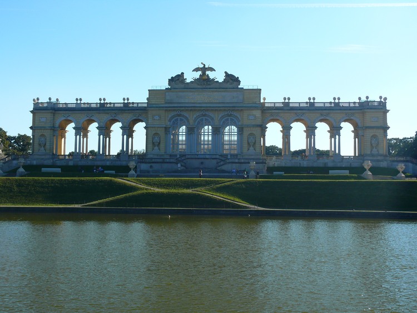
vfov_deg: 32.2
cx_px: 208
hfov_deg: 42.1
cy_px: 156
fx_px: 542
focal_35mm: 45
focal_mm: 9.5
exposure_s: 1/250
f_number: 4.5
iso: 100
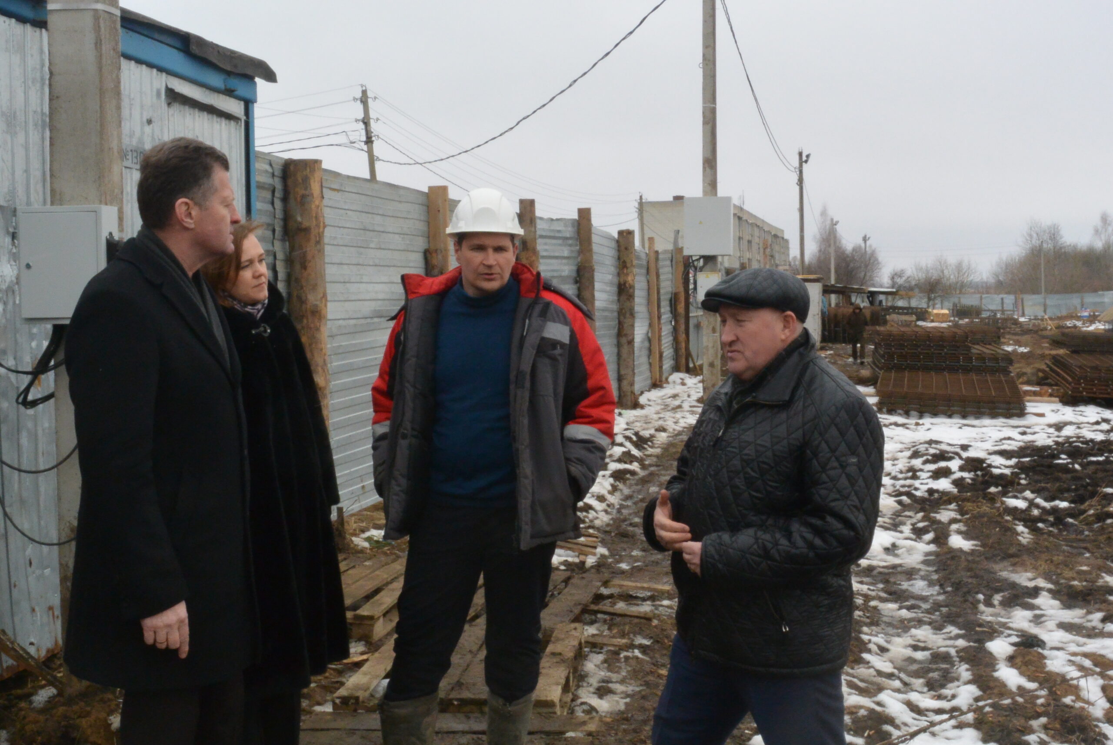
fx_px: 1424
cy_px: 372
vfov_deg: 29.3
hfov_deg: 42.7
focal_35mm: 46
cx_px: 556
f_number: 4.5
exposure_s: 1/80
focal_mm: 17.1
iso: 800
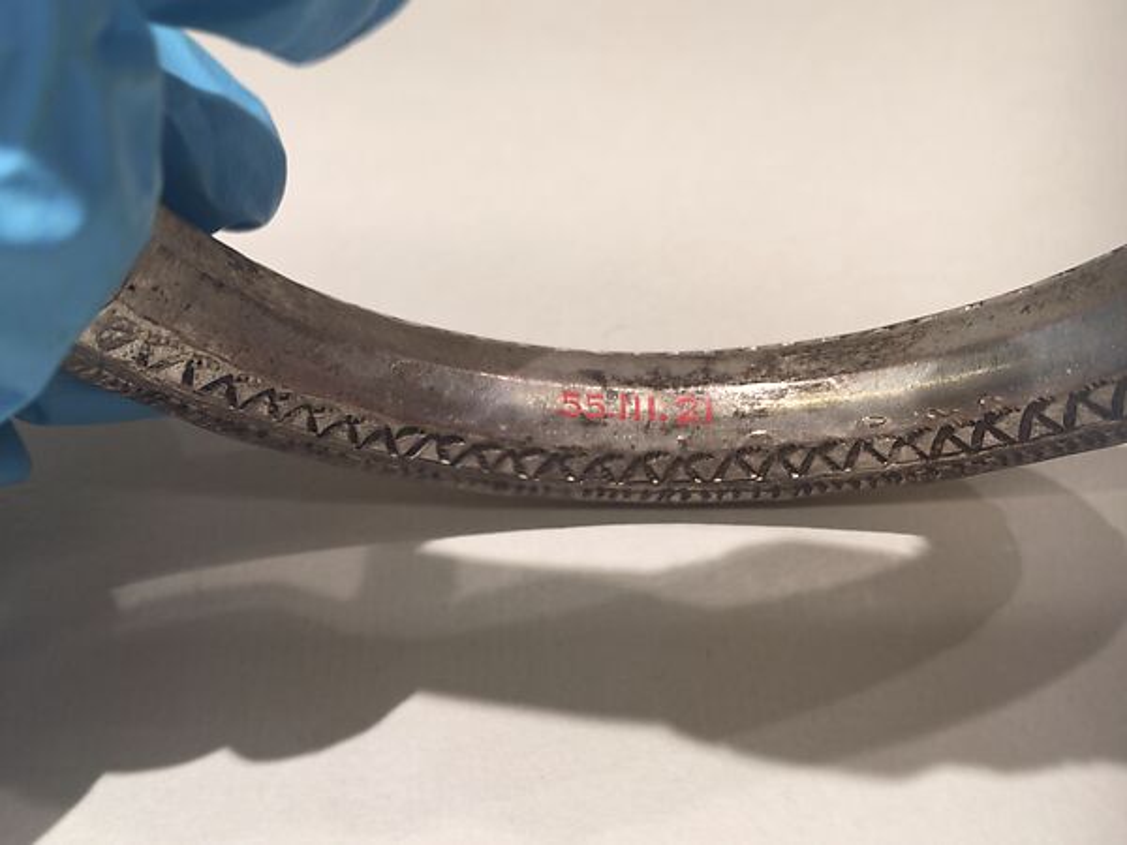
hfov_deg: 61.7
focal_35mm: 29
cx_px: 564
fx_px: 944
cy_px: 422
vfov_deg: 48.2
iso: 32
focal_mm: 4.15
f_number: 2.2
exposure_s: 1/30
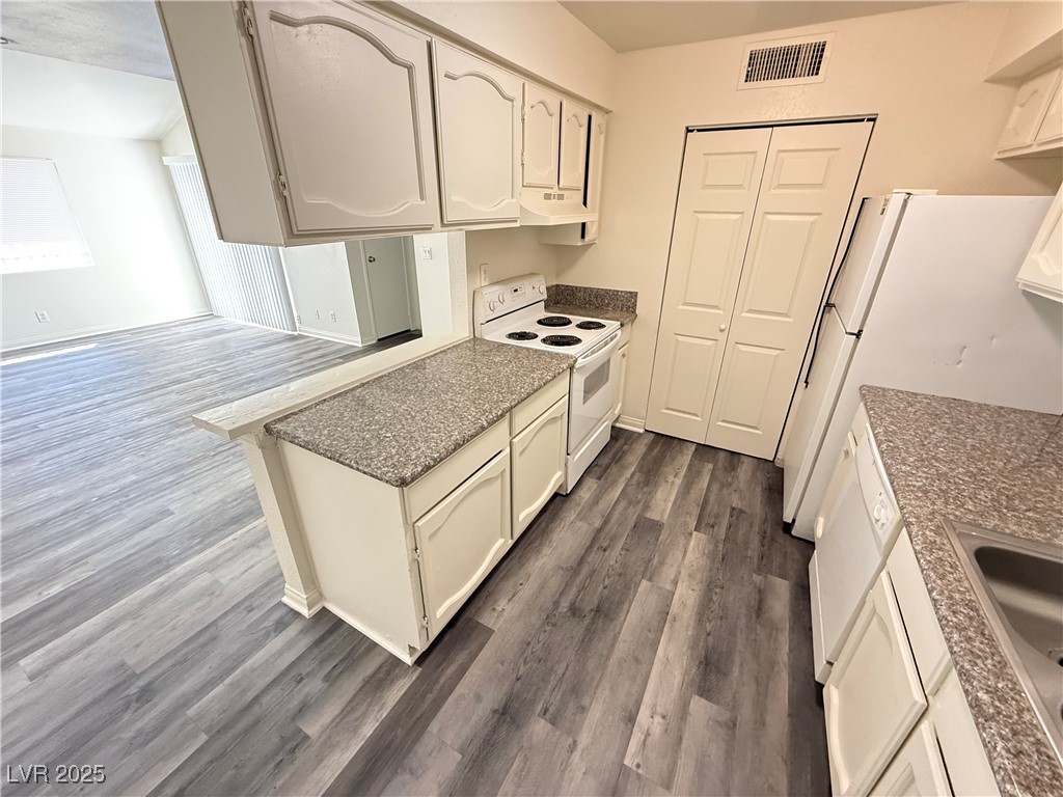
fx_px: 430
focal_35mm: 14
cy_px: 398
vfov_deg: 85.7
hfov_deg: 102.1
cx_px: 532
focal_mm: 2.22
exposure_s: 1/60
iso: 640
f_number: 2.2
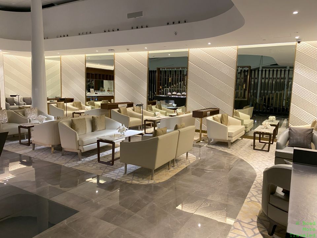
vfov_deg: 53.1
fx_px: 238
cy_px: 119
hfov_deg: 67.3
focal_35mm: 26
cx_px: 158
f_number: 1.8
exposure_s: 1/60
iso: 320
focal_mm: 4.25
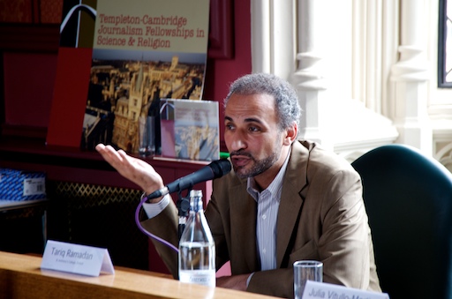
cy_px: 150
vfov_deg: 11.4
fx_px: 1503
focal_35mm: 120
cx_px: 226
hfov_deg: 17.1
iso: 450
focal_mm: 120
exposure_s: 1/30
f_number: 5.6
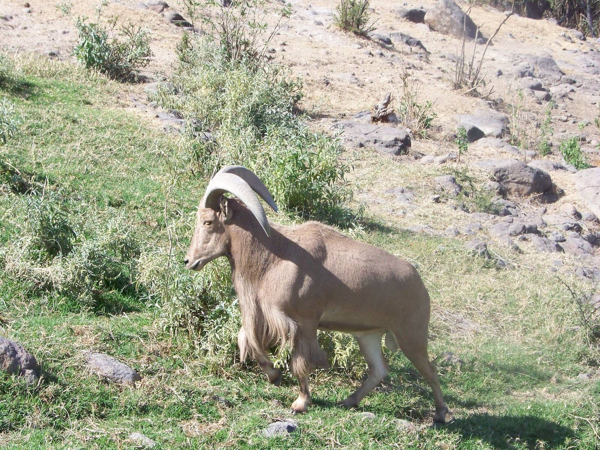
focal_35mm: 106
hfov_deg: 18.5
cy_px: 225
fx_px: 1837
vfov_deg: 14.0
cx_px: 300
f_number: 4.5
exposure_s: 1/1000
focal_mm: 17.6
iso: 200
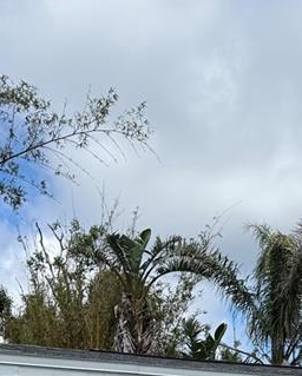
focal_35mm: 88
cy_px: 574
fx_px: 981
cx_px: 150
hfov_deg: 17.5
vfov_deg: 18.9
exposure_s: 1/5319
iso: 80
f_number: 1.78
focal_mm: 6.76
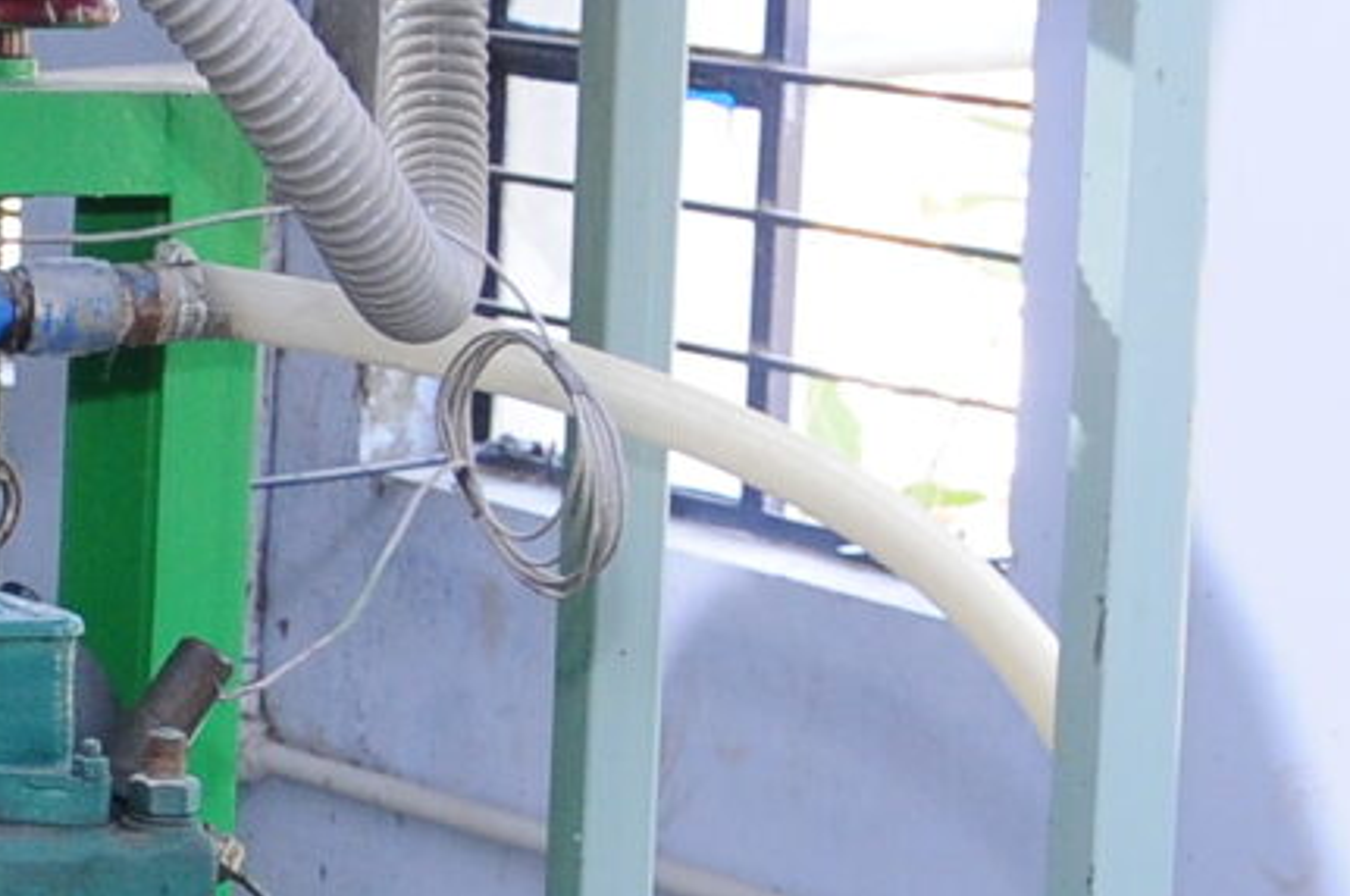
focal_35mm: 187
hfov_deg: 10.7
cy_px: 580
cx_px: -617
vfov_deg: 7.3
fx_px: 7001
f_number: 4.5
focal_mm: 21
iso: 400
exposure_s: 1/50
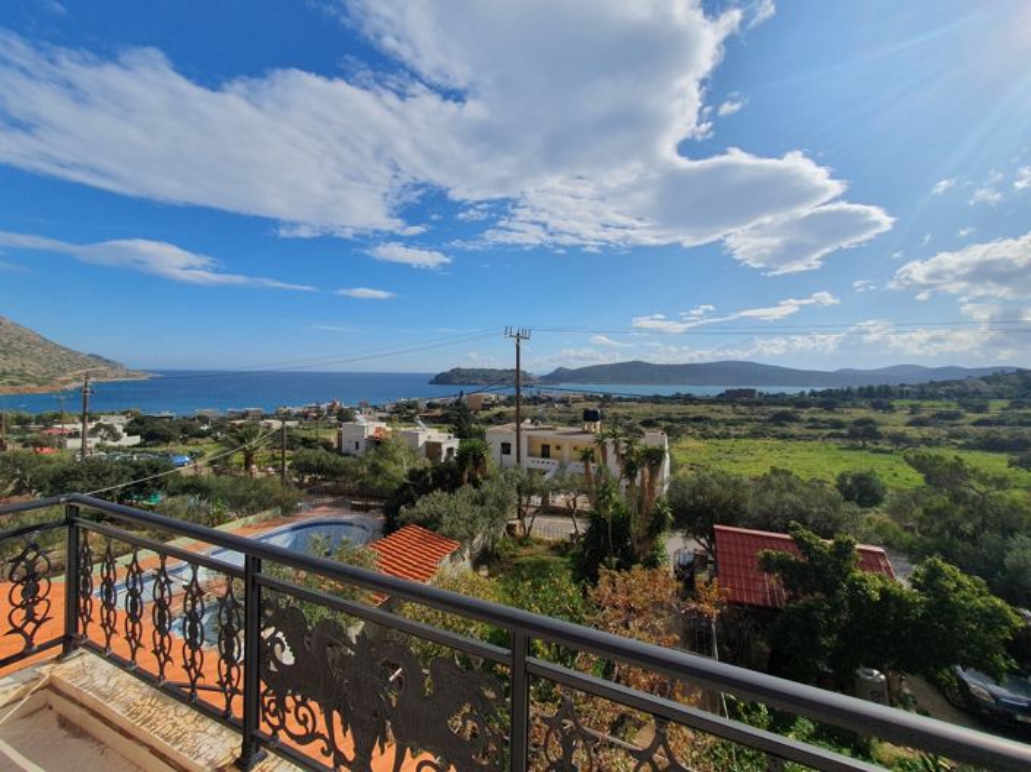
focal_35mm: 13
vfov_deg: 89.9
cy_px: 386
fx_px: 387
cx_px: 516
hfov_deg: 106.2
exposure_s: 1/2184
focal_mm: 1.8
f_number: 2.2
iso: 50
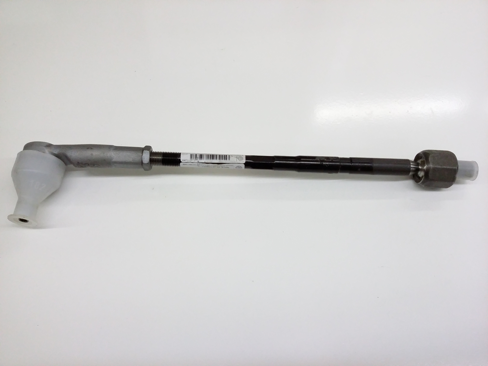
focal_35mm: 32
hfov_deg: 56.8
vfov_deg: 44.2
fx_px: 451
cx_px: 244
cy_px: 183
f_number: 2.4
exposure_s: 1/30
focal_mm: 3.4
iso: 160
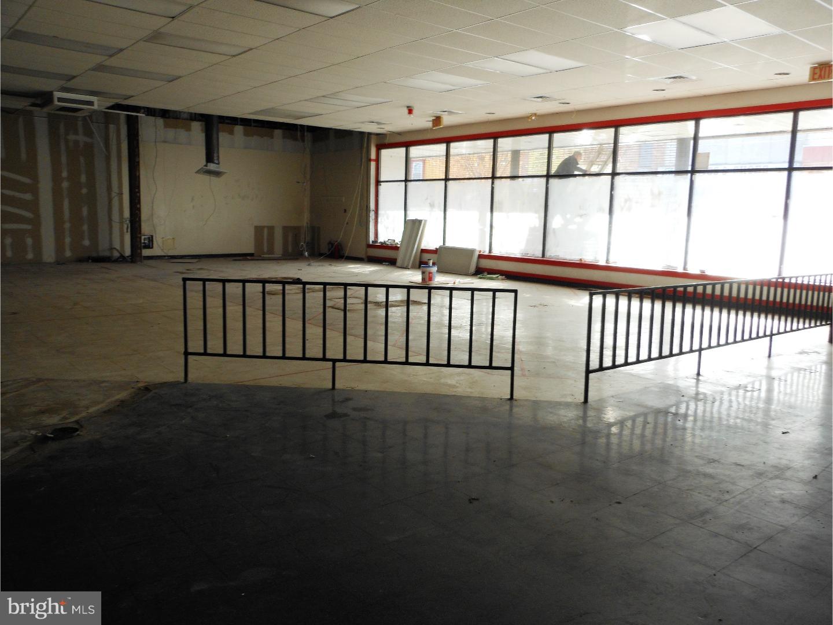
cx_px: 416
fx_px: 674
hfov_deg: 63.4
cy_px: 312
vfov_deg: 49.7
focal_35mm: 28
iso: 80
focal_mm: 5
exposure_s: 1/60
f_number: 3.7
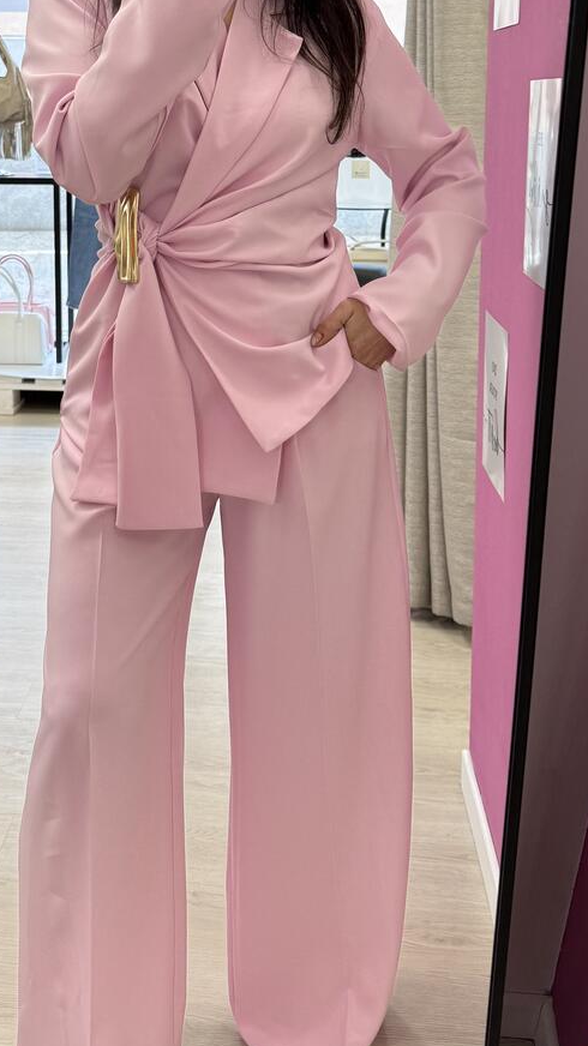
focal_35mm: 45
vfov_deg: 44.1
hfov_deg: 26.2
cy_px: 273
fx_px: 1248
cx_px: 159
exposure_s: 1/100
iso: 125
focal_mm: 6.76
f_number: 1.78
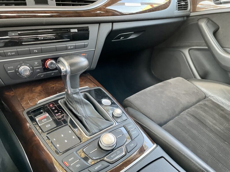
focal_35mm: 26
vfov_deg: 53.1
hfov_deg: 67.3
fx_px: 173
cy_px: 86
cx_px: 115
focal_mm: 4.2
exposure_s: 1/60
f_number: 1.6
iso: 400
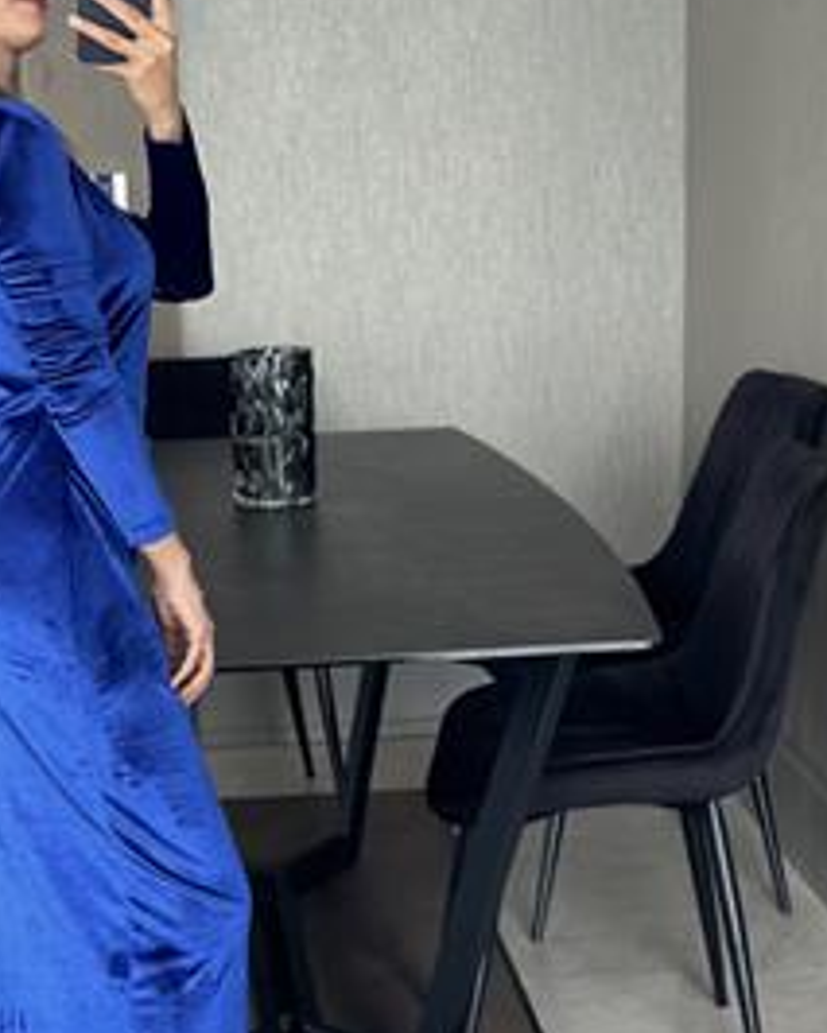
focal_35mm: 89
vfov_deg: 21.5
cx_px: 148
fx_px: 2721
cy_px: 610
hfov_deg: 17.1
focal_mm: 6.86
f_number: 1.78
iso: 400
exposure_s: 1/45
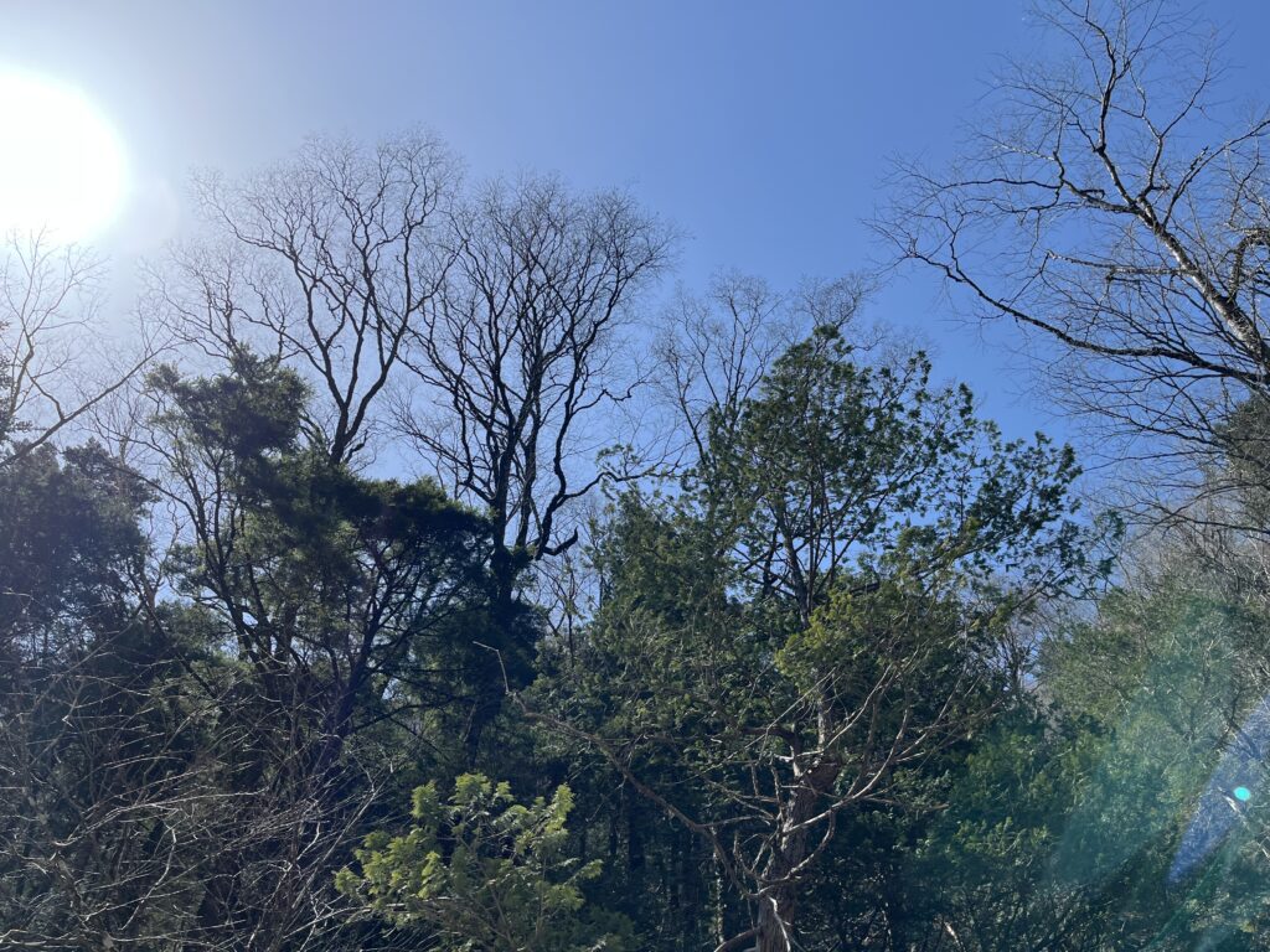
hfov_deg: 67.3
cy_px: 476
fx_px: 954
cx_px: 635
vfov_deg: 53.1
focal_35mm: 26
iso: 50
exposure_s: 1/2967
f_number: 1.6
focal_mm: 5.1
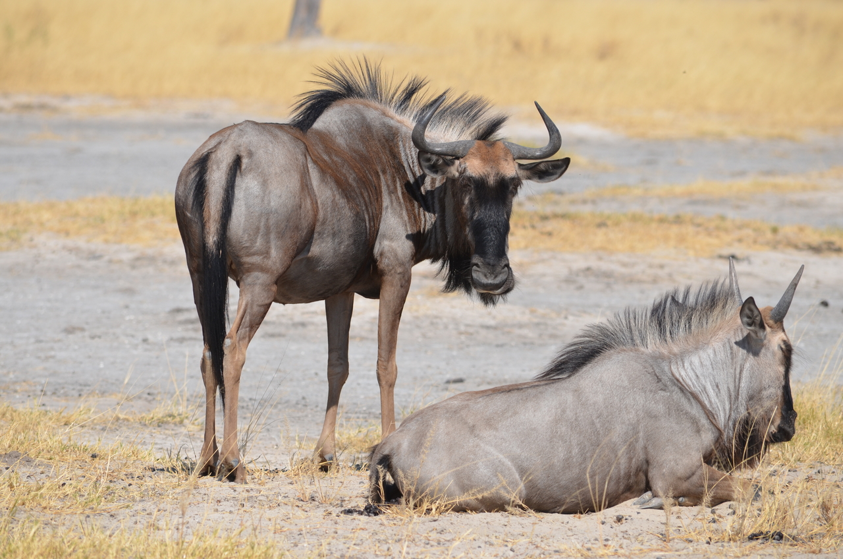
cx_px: 422
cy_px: 280
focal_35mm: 360
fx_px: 8413
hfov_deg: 5.7
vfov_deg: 3.8
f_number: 7.1
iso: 200
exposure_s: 1/800
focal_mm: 240
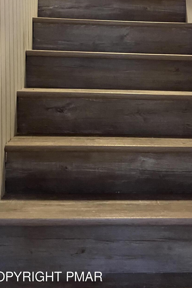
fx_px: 376
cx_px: 116
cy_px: 66
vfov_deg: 40.5
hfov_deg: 28.6
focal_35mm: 47
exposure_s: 1/30
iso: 500
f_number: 1.8
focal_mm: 3.99
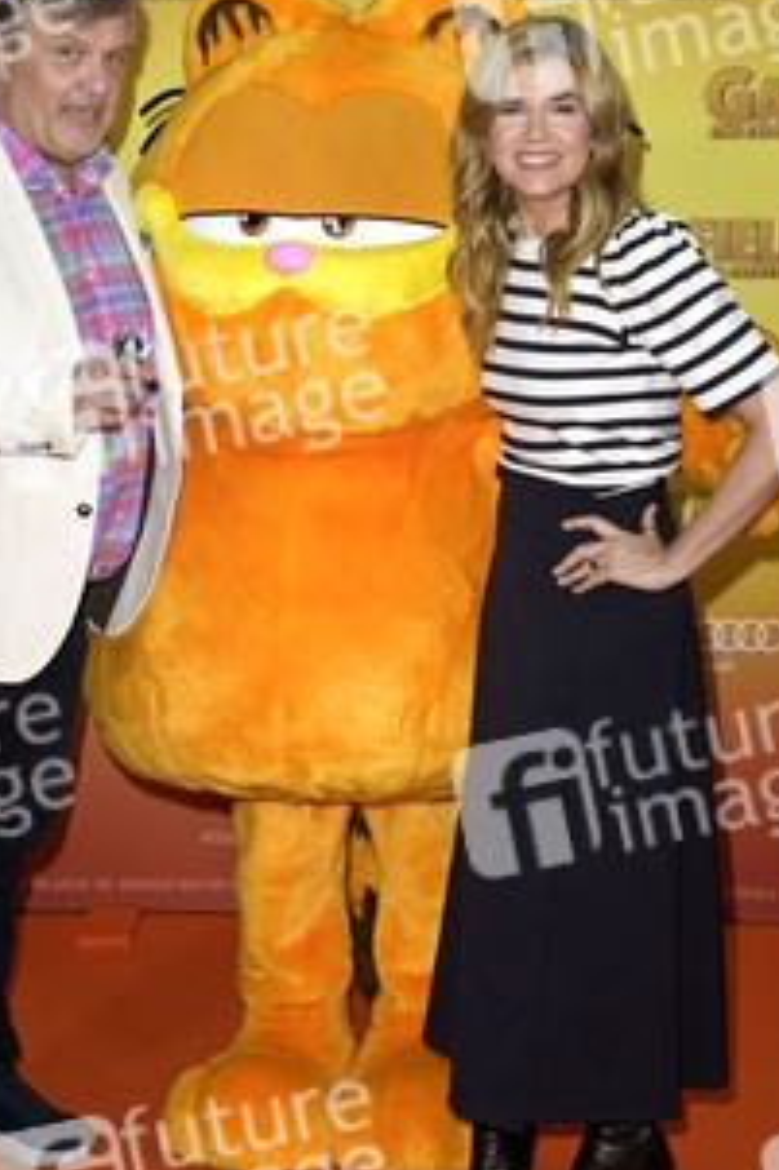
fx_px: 1982
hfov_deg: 22.2
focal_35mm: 61
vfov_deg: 32.9
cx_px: 298
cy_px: 593
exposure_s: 1/250
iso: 640
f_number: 5.6
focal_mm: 46
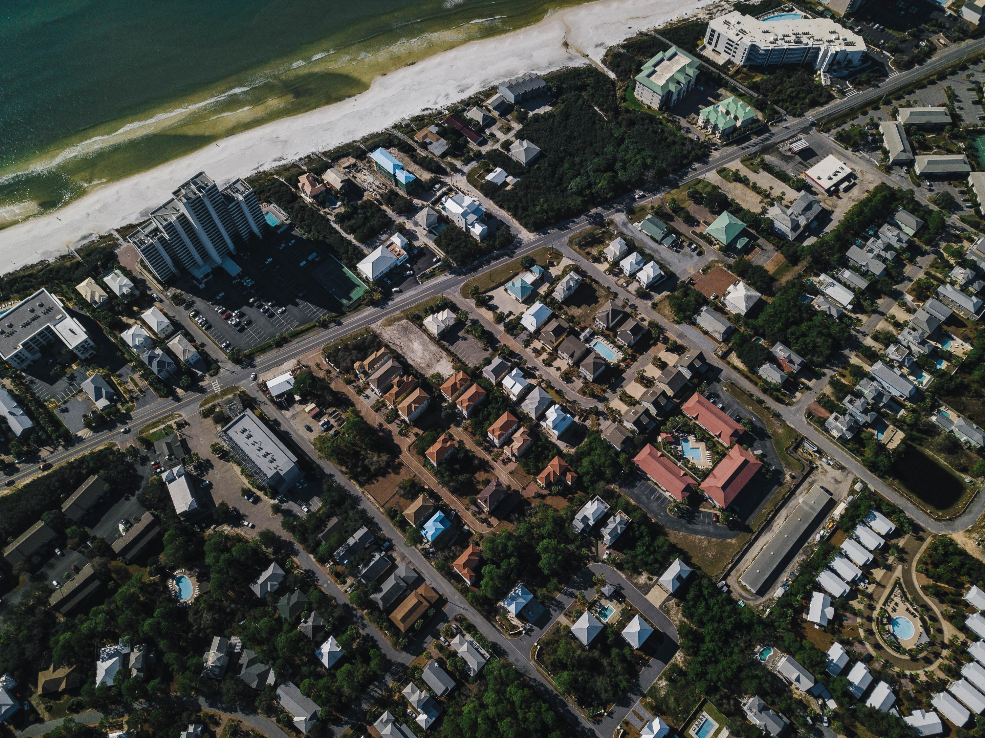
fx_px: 740
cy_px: 369
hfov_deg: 67.3
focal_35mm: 26
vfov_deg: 53.0
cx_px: 492
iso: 100
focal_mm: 4.73
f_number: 2.2
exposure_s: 1/1400
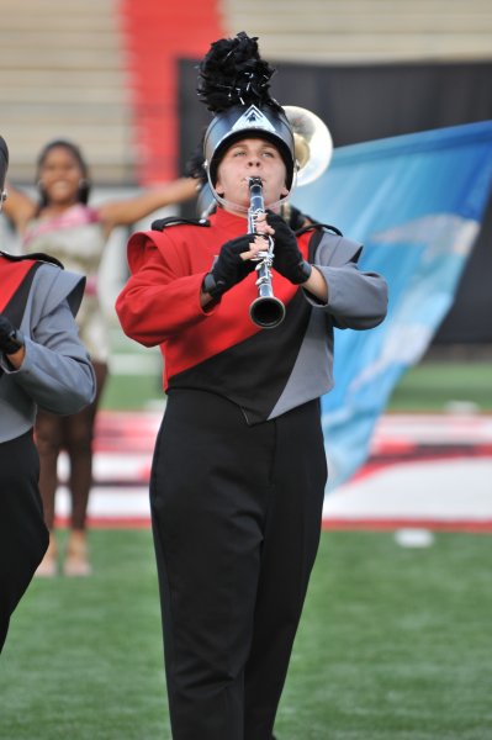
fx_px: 6160
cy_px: 370
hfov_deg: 4.6
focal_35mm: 300
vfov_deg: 6.9
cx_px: 246
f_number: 2.8
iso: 200
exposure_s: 1/250
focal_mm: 200
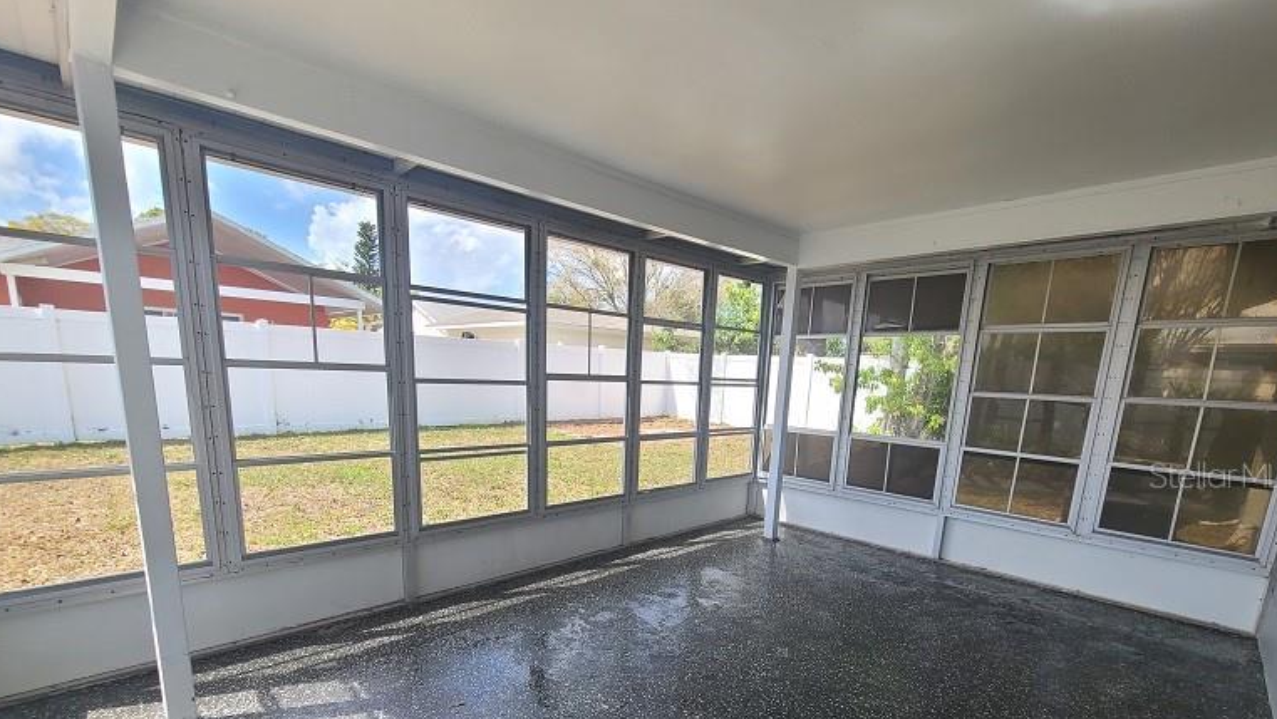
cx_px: 631
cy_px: 475
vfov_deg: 68.7
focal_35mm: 15
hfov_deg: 103.0
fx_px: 508
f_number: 2.2
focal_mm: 2.2
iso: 50
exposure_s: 1/283
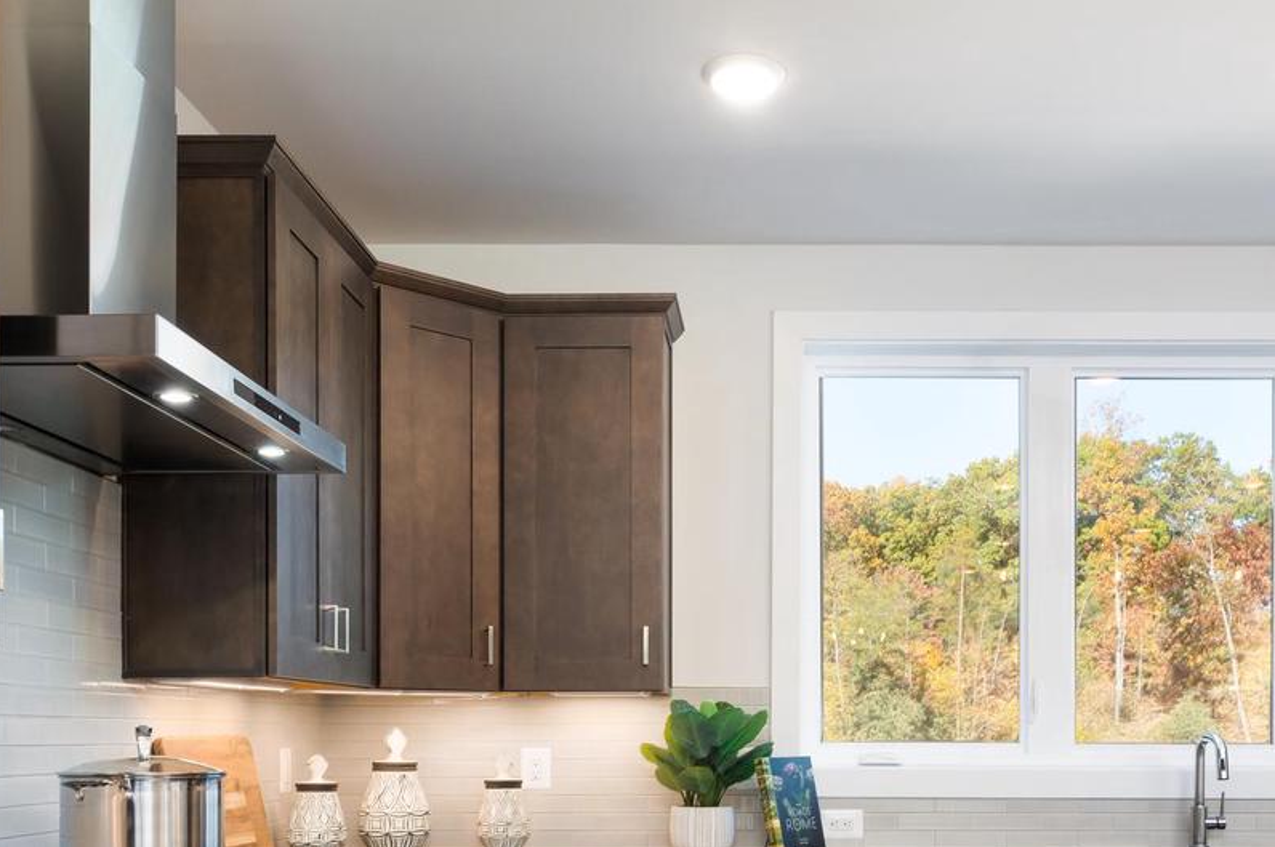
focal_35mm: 38
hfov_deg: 50.7
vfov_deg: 33.4
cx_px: 674
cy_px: 738
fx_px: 1344
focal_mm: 21
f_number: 14
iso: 800
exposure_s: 1/200
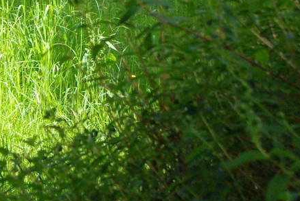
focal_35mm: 300
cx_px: -210
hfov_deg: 6.7
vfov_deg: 4.6
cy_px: -132
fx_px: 2504
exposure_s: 1/350
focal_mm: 55
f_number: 8
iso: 800
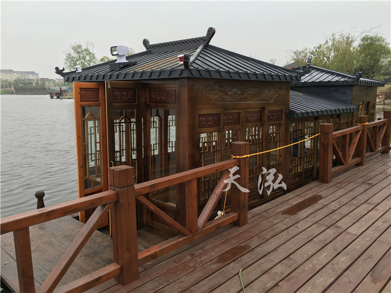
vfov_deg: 48.2
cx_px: 196
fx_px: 327
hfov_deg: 61.7
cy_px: 146
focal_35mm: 29
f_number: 2.2
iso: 25
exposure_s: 1/100
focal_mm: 4.15
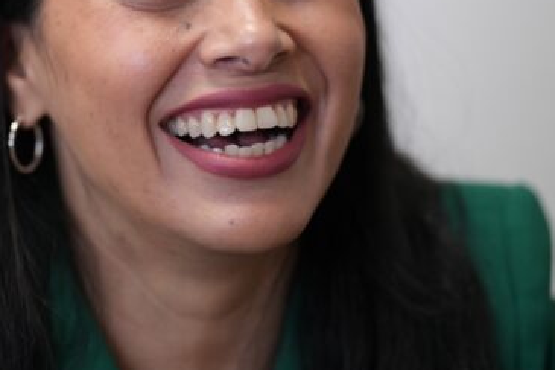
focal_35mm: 237
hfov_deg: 8.7
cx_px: 204
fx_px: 3652
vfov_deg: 5.8
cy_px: 60
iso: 2000
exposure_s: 1/640
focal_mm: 135
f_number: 2
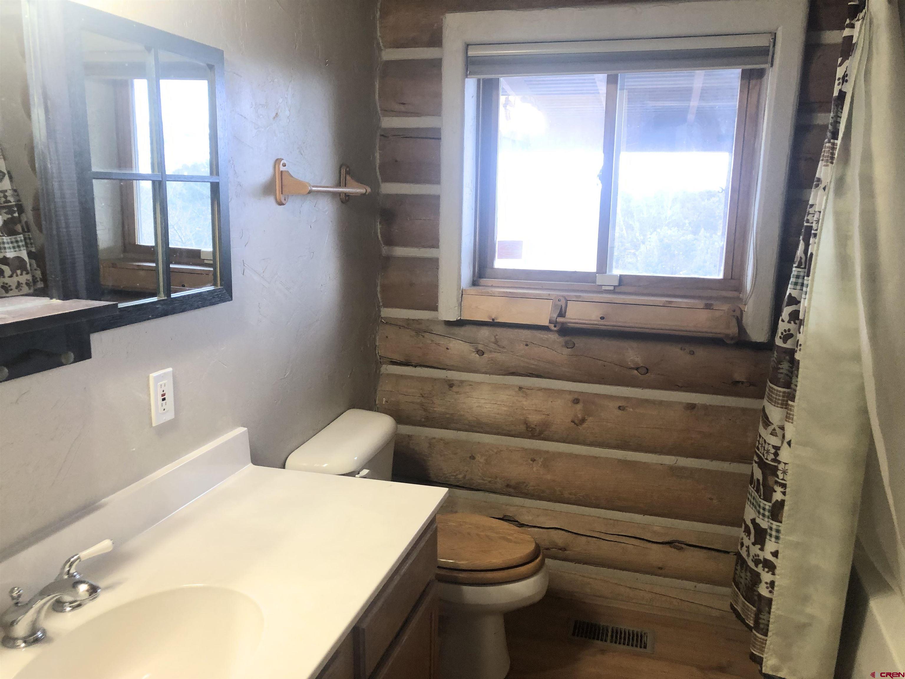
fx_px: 732
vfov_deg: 49.7
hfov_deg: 63.4
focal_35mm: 28
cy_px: 340
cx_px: 452
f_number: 1.8
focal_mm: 3.99
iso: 40
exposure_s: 1/24
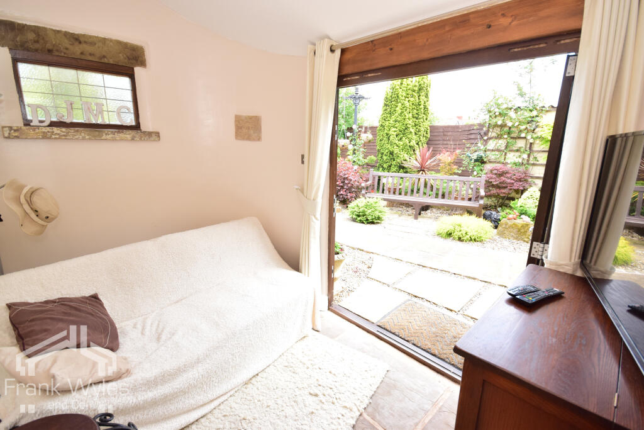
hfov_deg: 92.4
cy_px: 215
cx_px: 322
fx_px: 309
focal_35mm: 17
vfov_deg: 69.7
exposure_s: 1/160
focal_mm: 11.5
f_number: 8
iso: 500
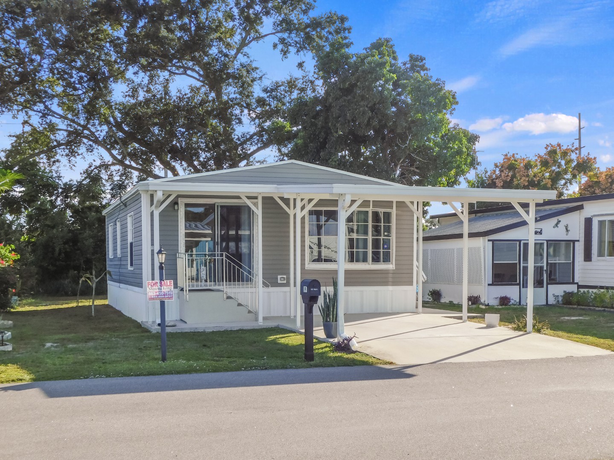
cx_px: 307
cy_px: 230
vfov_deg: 32.2
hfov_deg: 42.1
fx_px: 798
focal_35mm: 45
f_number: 3.7
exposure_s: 1/640
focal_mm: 8
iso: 125
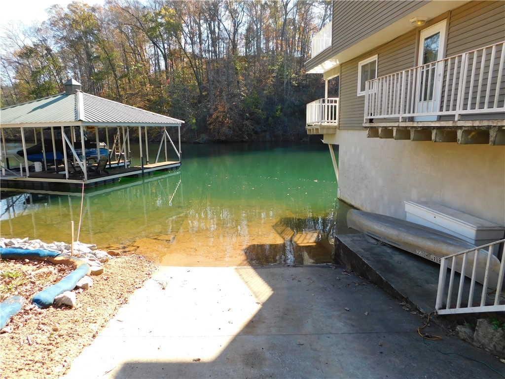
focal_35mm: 24
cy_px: 190
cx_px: 252
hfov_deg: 71.6
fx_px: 350
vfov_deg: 56.8
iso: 125
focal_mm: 4.1
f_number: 3
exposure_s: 1/320
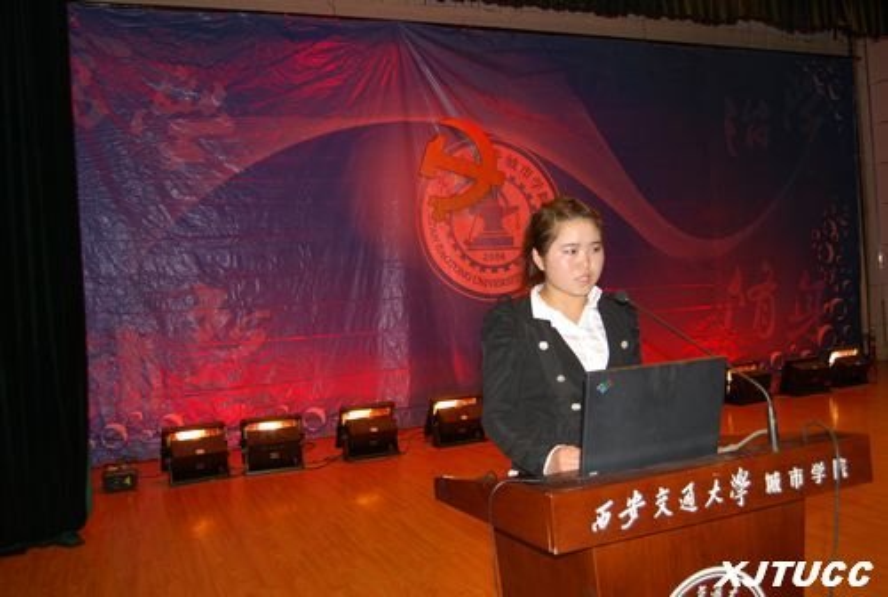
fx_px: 816
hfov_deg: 57.1
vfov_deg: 40.2
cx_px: 444
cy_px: 298
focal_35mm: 33
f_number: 3.8
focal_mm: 22
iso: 200
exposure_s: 1/60
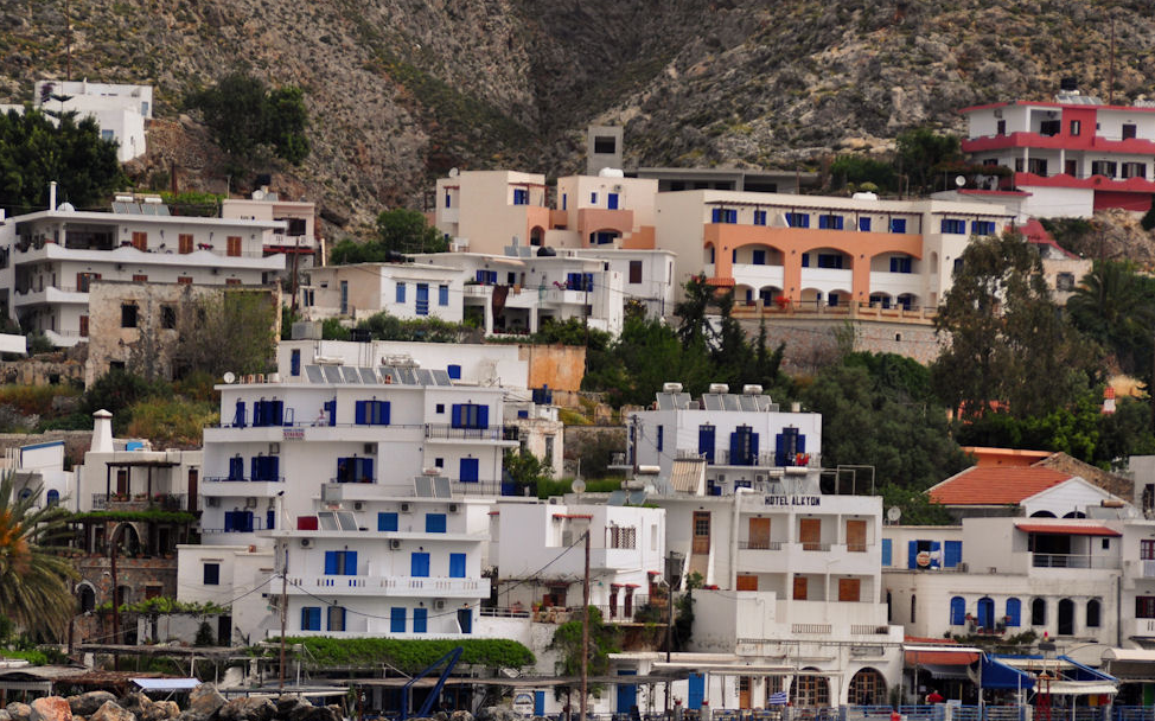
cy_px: 450
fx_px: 6219
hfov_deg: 10.6
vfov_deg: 6.6
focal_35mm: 198
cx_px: 556
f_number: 6
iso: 200
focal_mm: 105
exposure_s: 1/1250
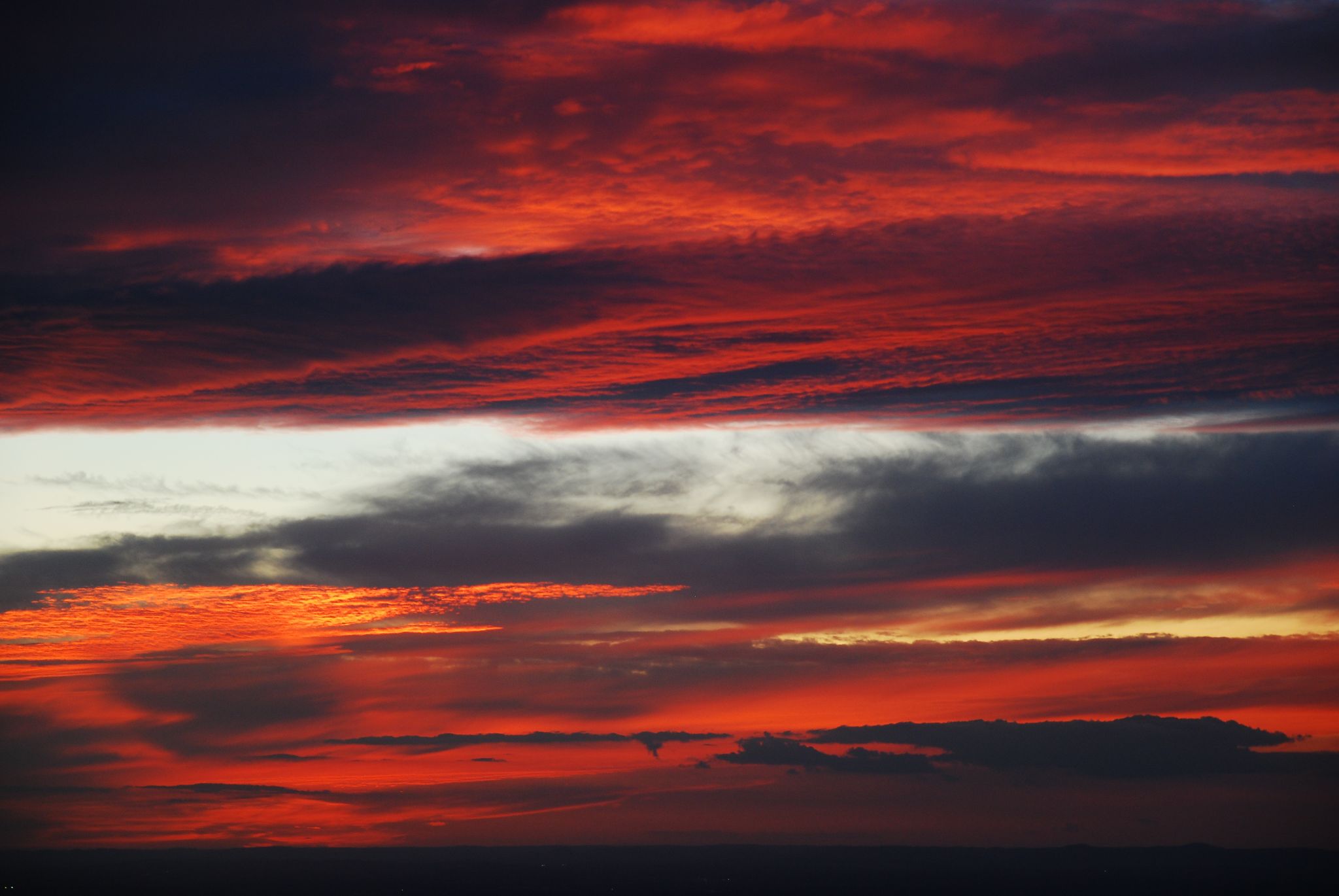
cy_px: 448
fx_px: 3909
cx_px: 670
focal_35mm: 105
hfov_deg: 19.4
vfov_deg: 13.1
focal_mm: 70
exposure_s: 1/50
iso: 250
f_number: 4
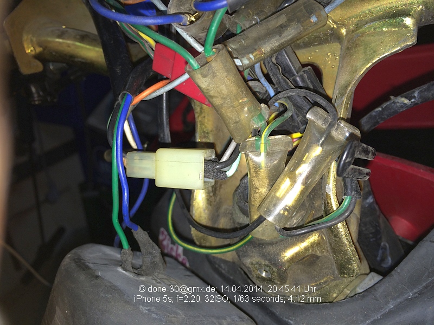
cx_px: 217
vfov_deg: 46.8
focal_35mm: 30
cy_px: 162
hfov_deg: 60.0
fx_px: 376
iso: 32
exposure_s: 1/63
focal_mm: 4.12
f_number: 2.2
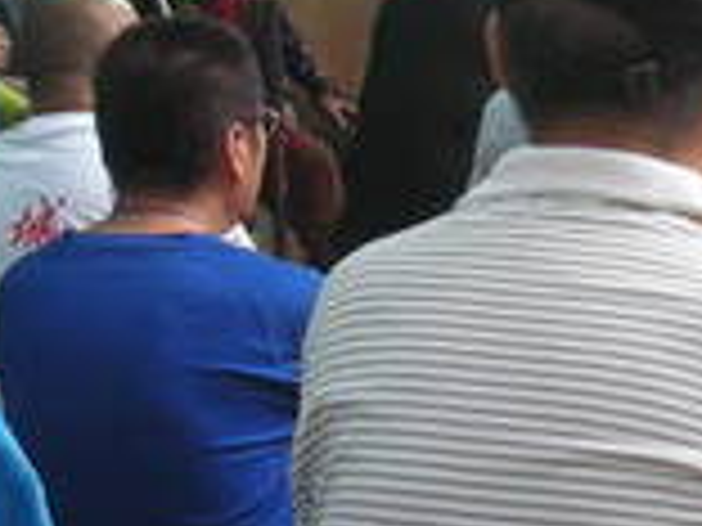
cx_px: 778
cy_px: 45
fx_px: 2738
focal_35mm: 135
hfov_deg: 14.3
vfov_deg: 10.9
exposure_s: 1/85.6
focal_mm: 5.8
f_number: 2.8
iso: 50
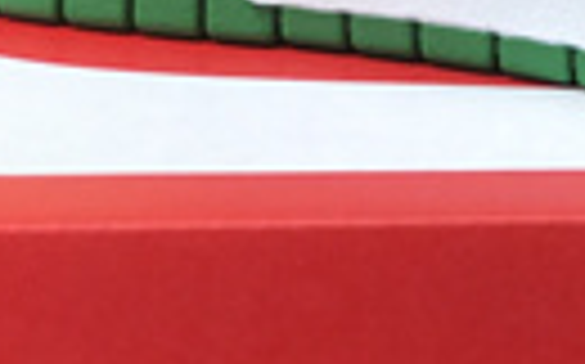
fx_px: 5496
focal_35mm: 345
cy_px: -789
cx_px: 1134
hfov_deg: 6.0
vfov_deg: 3.7
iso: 20
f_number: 2.8
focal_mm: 6.6
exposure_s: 1/159
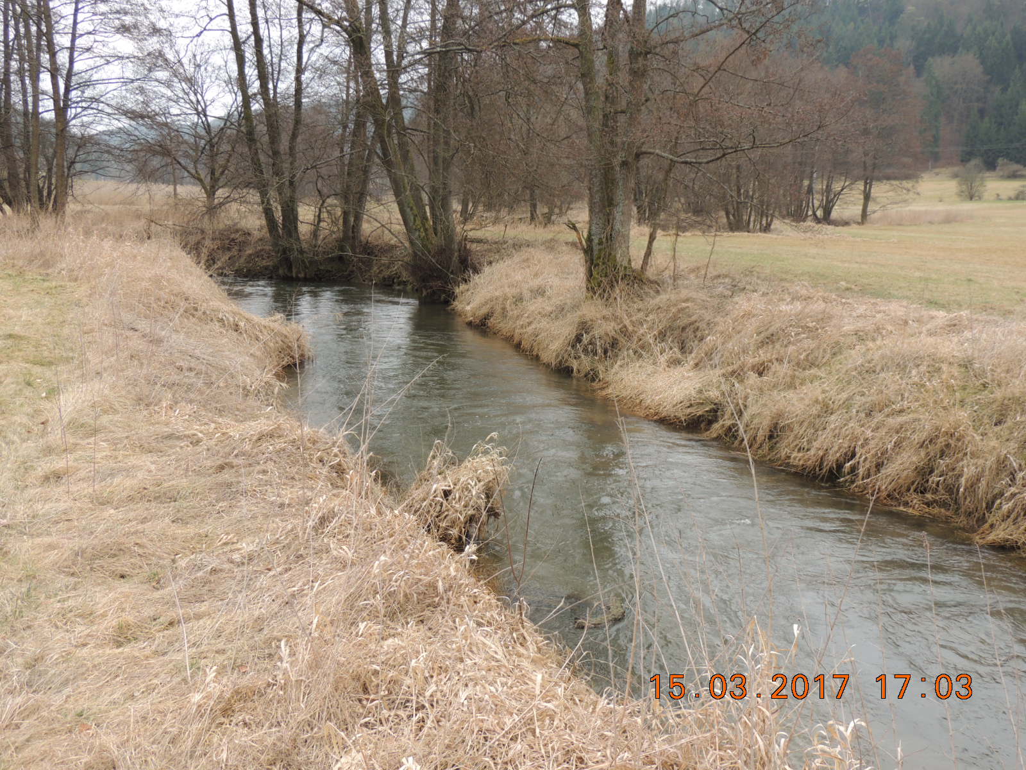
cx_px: 513
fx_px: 1186
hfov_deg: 46.8
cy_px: 385
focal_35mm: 40
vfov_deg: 36.0
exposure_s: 1/160
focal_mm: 7.1
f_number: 3.3
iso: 100
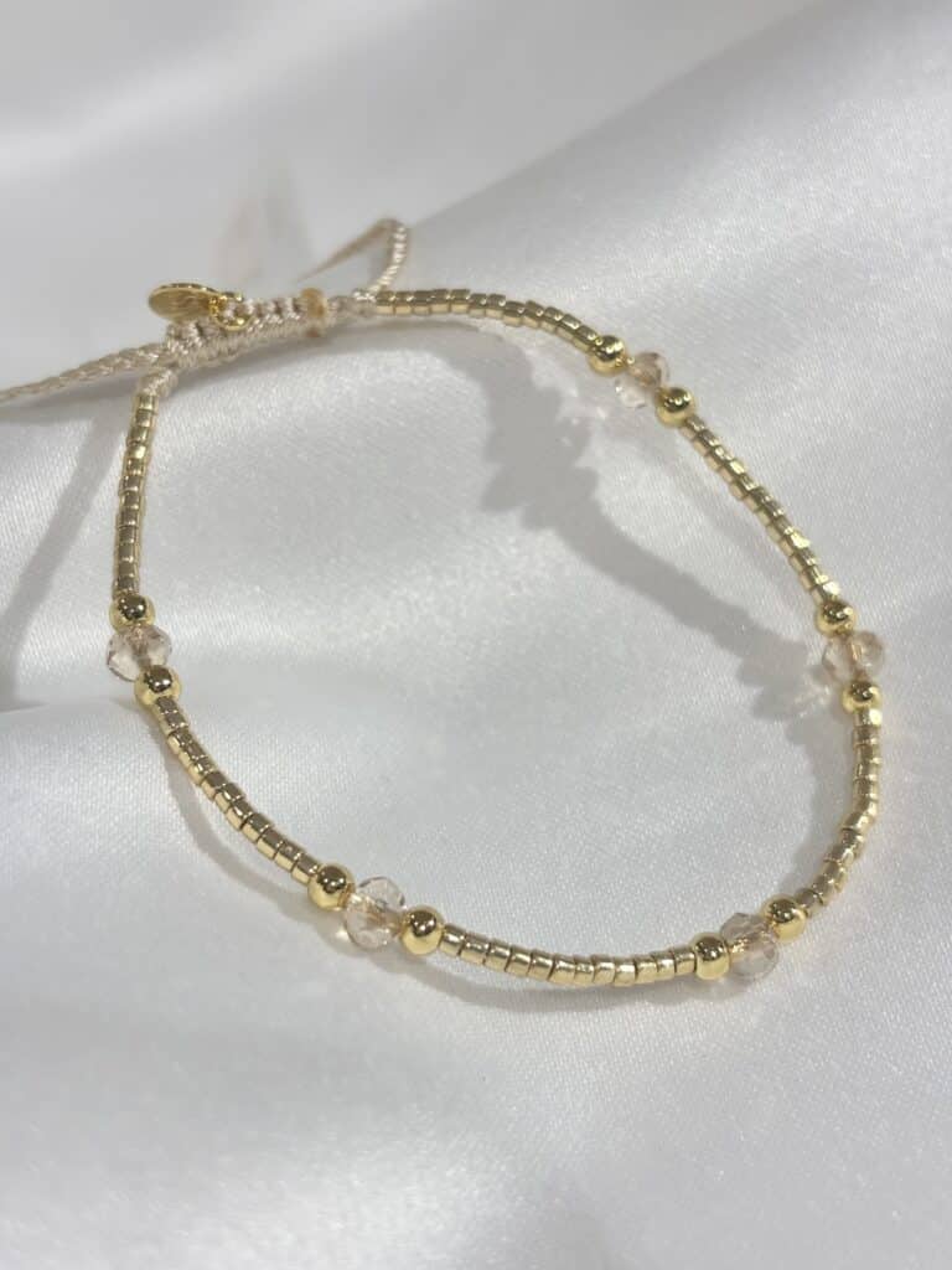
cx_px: 476
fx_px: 1907
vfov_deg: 36.8
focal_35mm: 52
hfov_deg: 28.0
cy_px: 635
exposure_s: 1/141
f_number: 1.6
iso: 25
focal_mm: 5.96
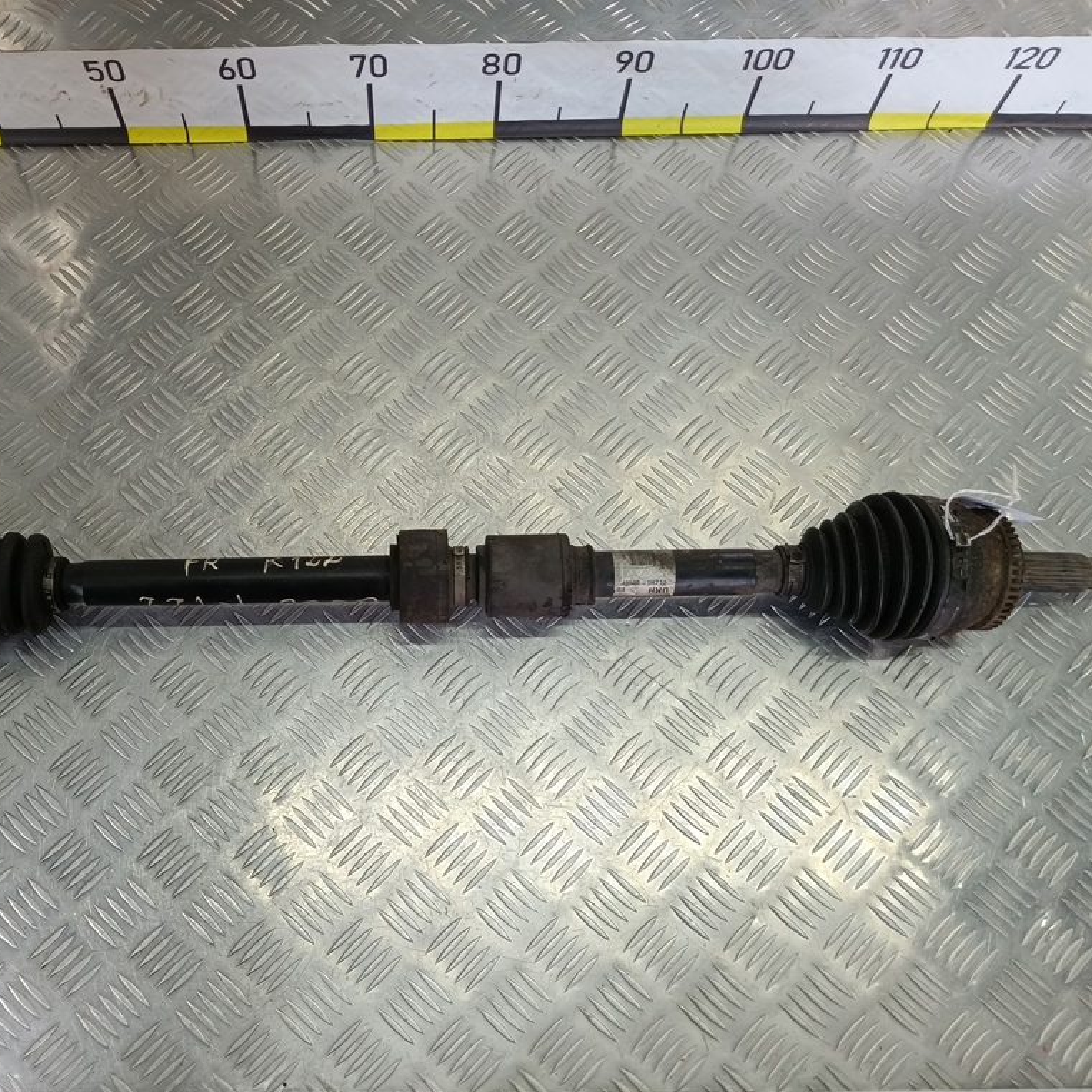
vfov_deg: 51.1
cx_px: 413
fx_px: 1142
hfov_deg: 50.6
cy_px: 547
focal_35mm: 32
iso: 130
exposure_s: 1/100
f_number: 1.6
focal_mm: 4.11
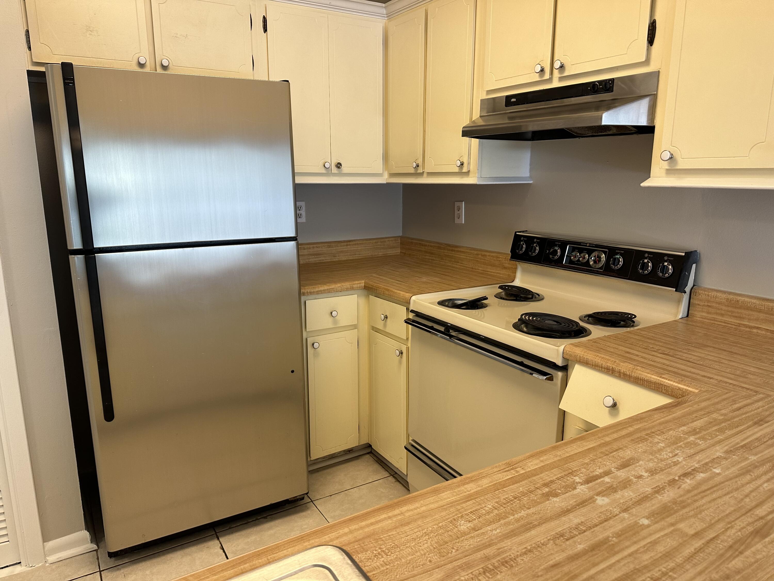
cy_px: 290
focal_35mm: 24
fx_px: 537
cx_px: 387
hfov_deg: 71.6
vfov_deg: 56.8
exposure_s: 1/60
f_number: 1.78
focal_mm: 6.86
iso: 125
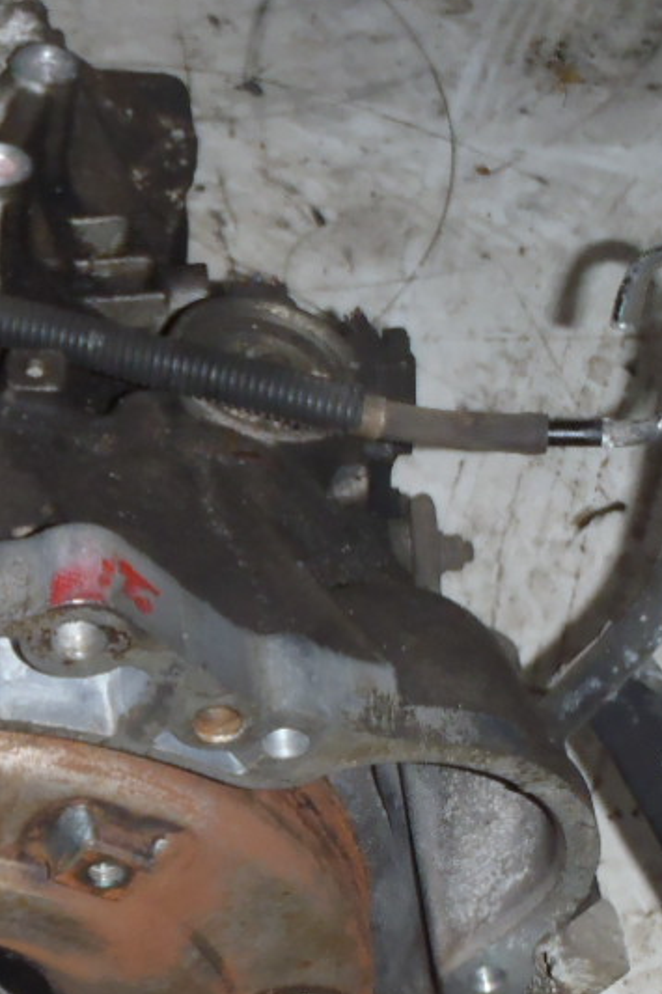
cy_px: 630
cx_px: -151
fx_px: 2622
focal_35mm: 95
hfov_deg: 13.9
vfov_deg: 21.4
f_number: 4.6
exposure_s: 1/40
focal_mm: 6.83
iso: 160
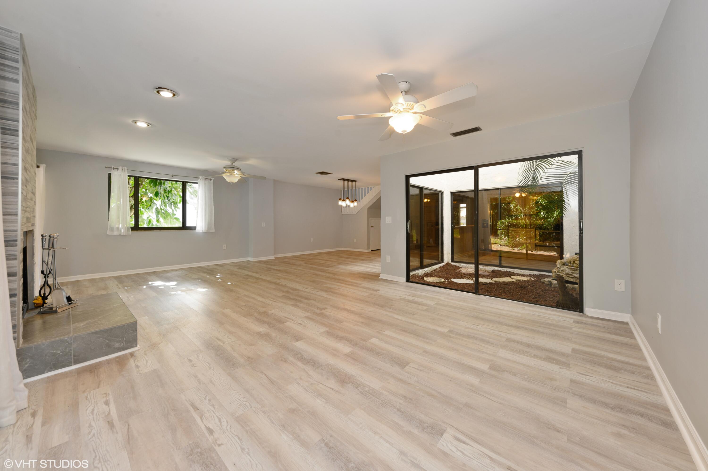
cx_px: 354
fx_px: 236
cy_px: 236
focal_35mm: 12
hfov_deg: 112.7
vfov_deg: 89.9
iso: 100
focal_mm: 12
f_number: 8
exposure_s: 1/4
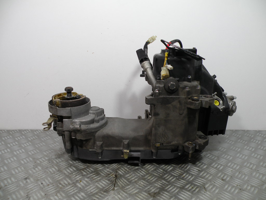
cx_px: 133
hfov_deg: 65.3
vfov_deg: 51.4
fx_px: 207
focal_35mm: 27
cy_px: 100
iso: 64
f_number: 3.2
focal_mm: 4.7
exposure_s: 1/82.3
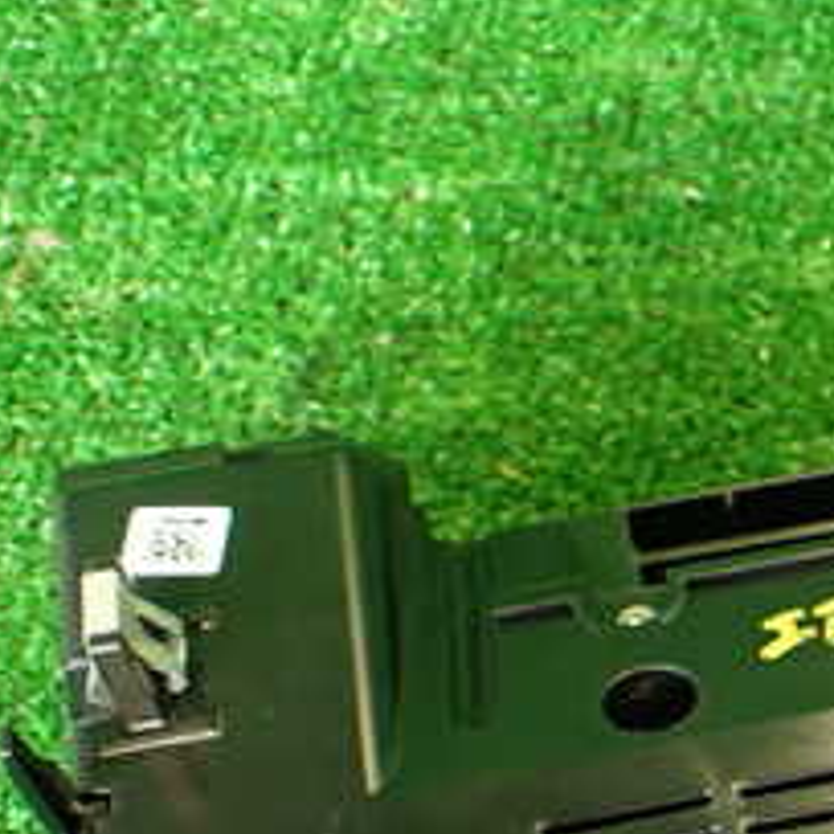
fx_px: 2262
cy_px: 740
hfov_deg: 19.2
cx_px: 1108
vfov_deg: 20.5
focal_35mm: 83
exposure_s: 1/30
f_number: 2.4
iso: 320
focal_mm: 5.79
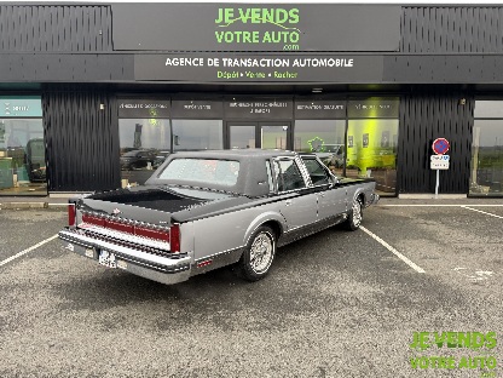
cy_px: 189
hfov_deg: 71.6
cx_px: 252
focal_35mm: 24
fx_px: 349
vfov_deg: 56.8
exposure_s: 1/93
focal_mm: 6.76
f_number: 1.78
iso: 200
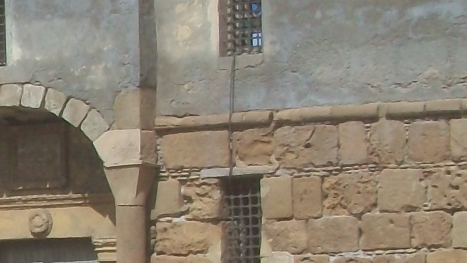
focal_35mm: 151
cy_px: 301
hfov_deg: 12.8
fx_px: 1870
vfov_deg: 8.0
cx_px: -395
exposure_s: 1/800
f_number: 5.5
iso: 80
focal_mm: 5.7
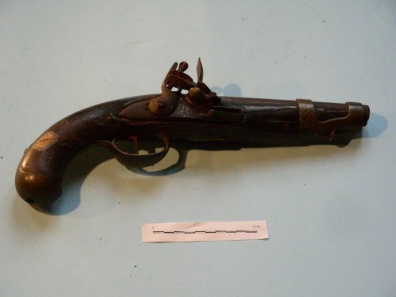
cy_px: 148
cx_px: 198
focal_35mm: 113
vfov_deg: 13.1
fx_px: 1293
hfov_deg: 17.4
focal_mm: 18.9
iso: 400
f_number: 3.5
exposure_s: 1/240
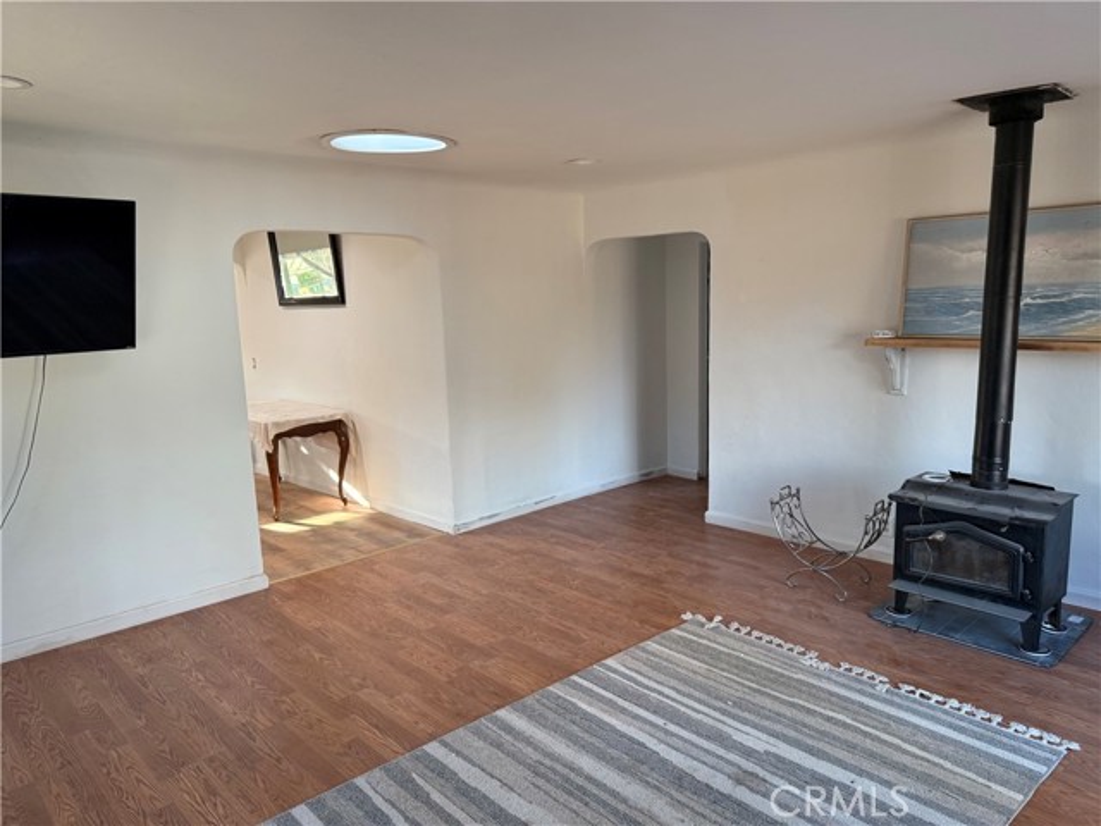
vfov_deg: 56.8
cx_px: 550
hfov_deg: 71.6
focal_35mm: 24
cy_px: 413
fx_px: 763
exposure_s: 1/60
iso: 160
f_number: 1.78
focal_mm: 6.76
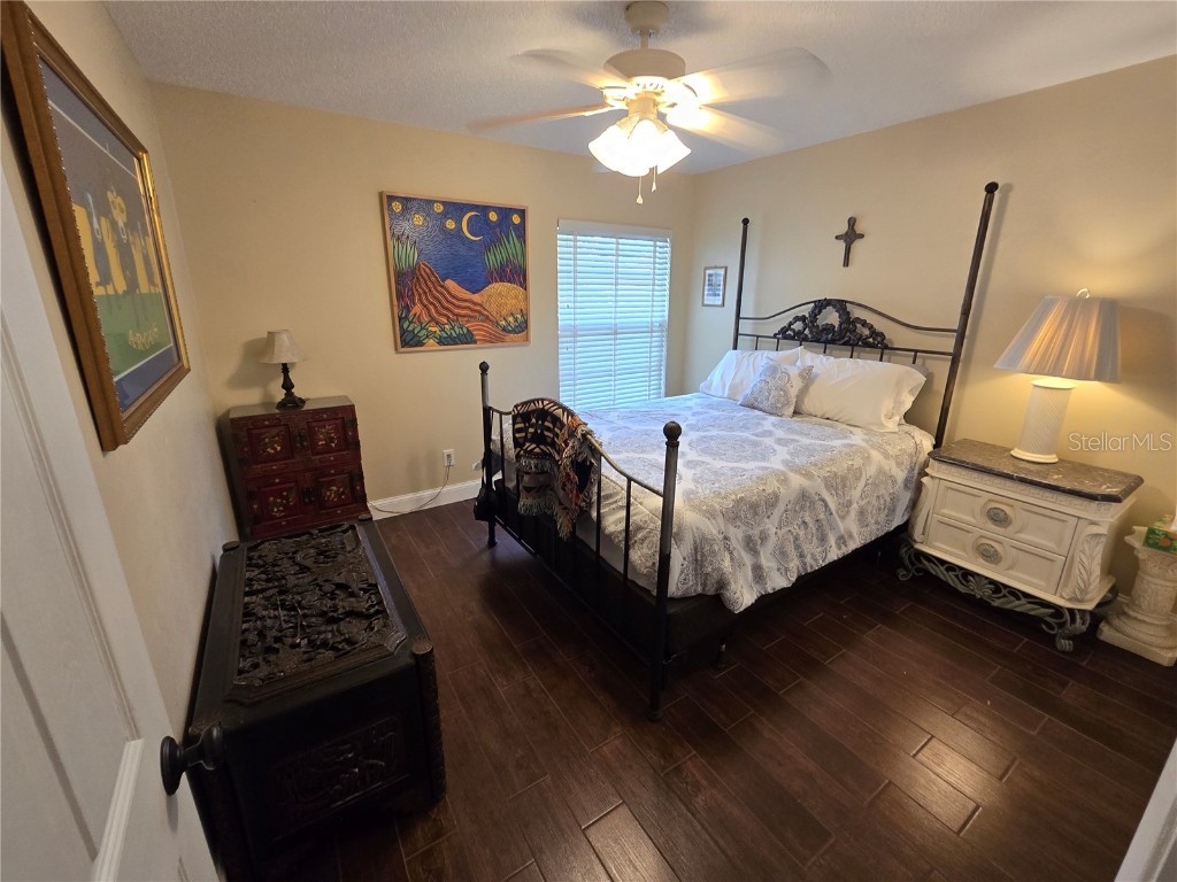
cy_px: 441
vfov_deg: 89.9
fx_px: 442
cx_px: 588
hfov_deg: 106.2
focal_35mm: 13
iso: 200
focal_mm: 2.2
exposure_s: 1/60
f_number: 2.2
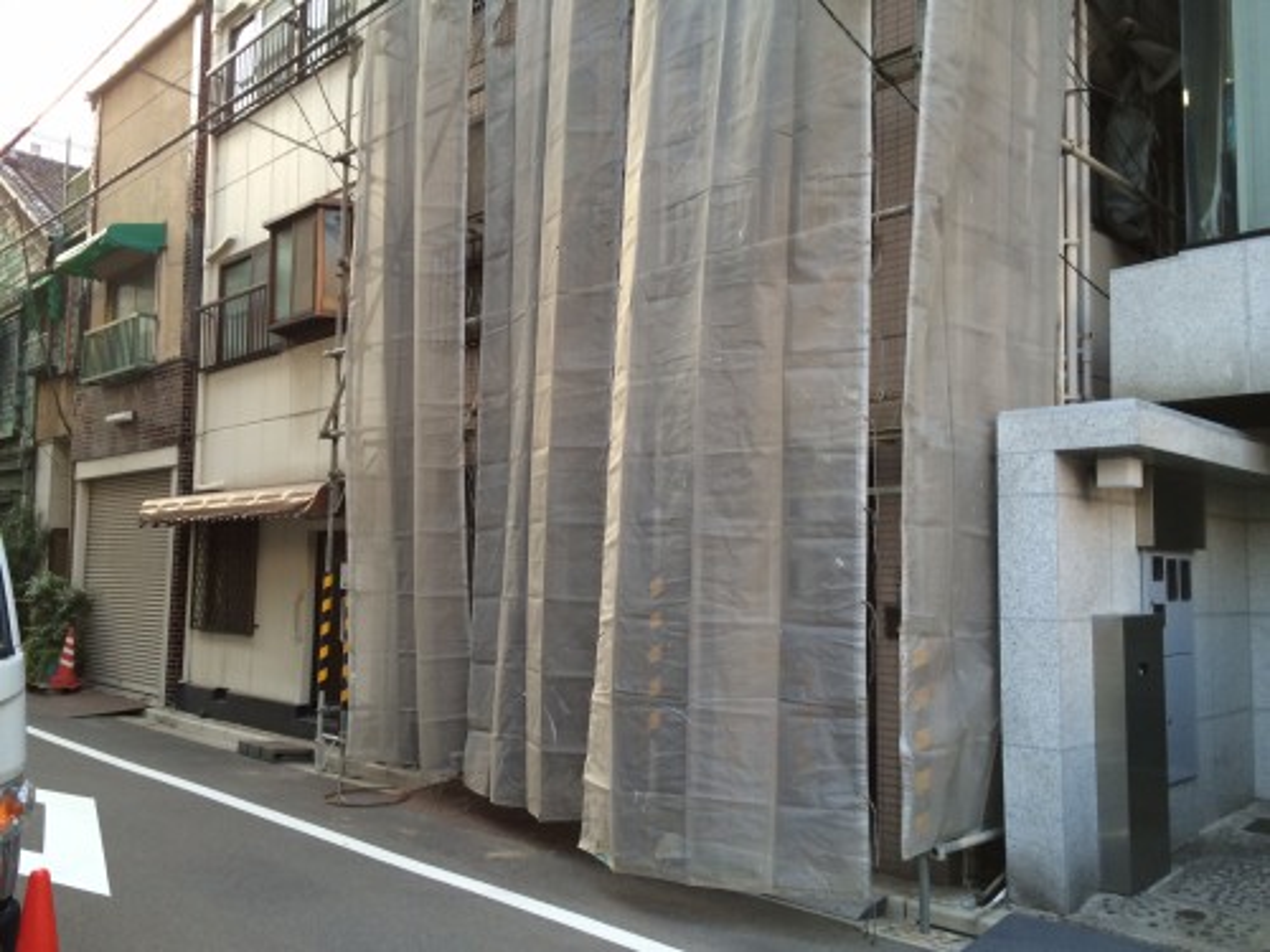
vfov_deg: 46.8
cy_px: 476
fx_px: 1101
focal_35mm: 30
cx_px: 635
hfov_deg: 60.0
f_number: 2.2
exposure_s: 1/40
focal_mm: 4.12
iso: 40
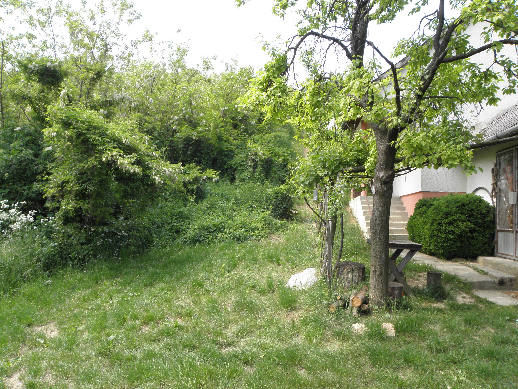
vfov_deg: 53.1
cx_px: 259
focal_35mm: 26
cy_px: 194
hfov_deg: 67.3
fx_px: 389
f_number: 5.6
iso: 64
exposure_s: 1/80
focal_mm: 4.6
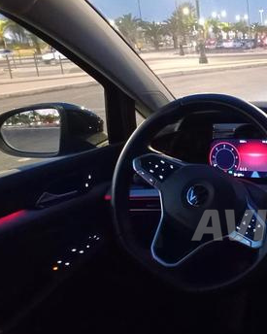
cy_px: 224
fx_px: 395
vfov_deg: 45.1
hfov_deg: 33.3
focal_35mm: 40
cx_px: 283
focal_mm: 4.21
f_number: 1.8
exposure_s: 1/25
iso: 1250
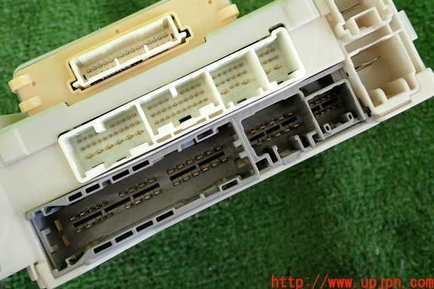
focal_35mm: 53
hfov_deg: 37.5
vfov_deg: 25.5
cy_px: 126
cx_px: 217
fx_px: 639
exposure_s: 1/125
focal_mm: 9.01
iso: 500
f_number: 3.2
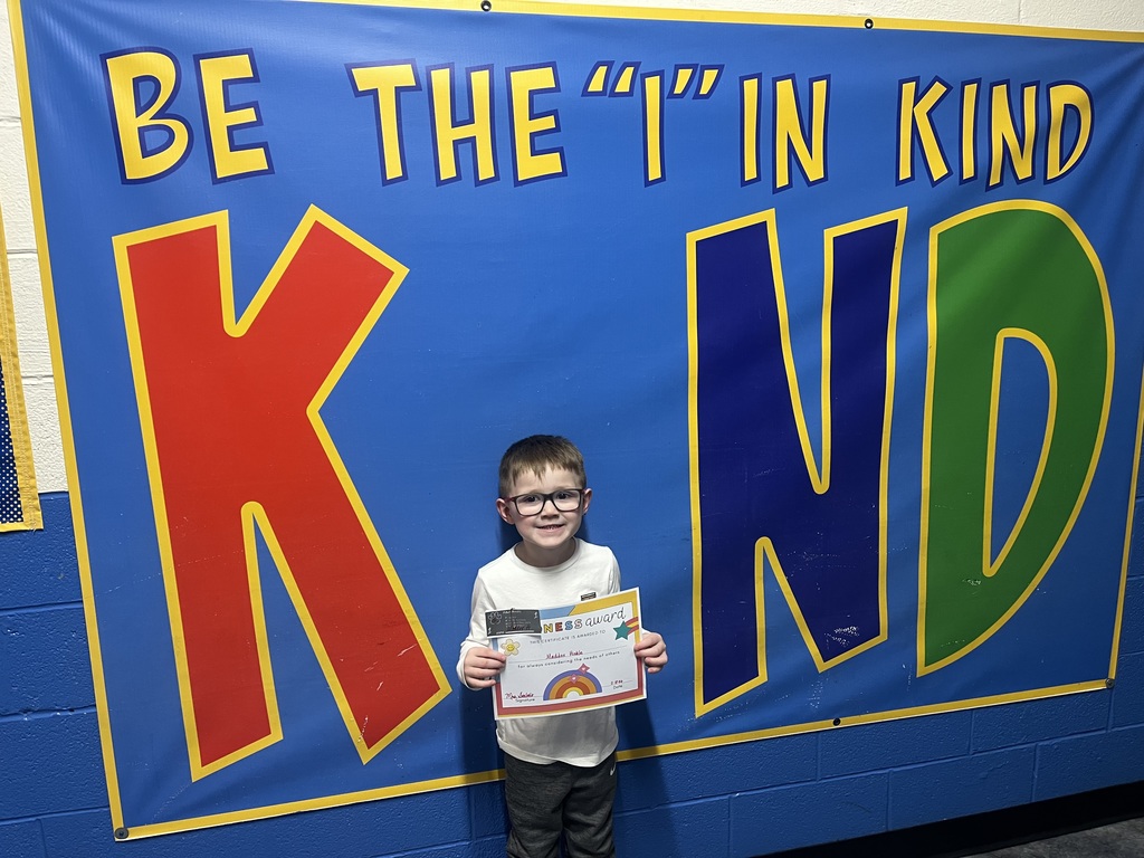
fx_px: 859
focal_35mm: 26
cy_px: 429
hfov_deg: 67.3
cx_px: 572
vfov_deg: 53.1
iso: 200
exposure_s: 1/60
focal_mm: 5.1
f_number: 1.6
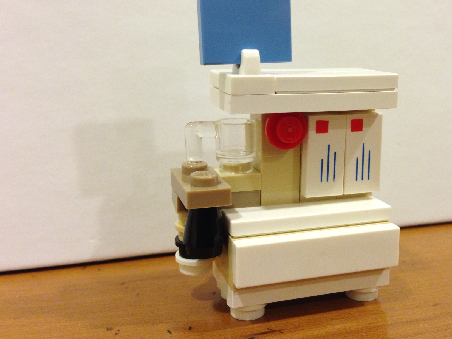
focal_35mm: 41
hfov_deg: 45.5
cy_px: 143
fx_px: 535
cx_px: 271
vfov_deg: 35.1
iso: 200
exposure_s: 1/20
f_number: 2.4
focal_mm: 4.13
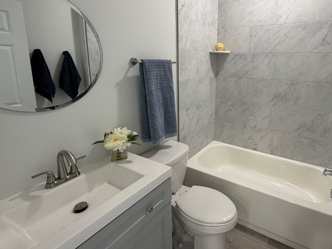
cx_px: 218
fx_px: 192
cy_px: 97
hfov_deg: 79.4
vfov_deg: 65.2
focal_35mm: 20
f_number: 2.2
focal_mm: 2.22
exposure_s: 1/60
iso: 160
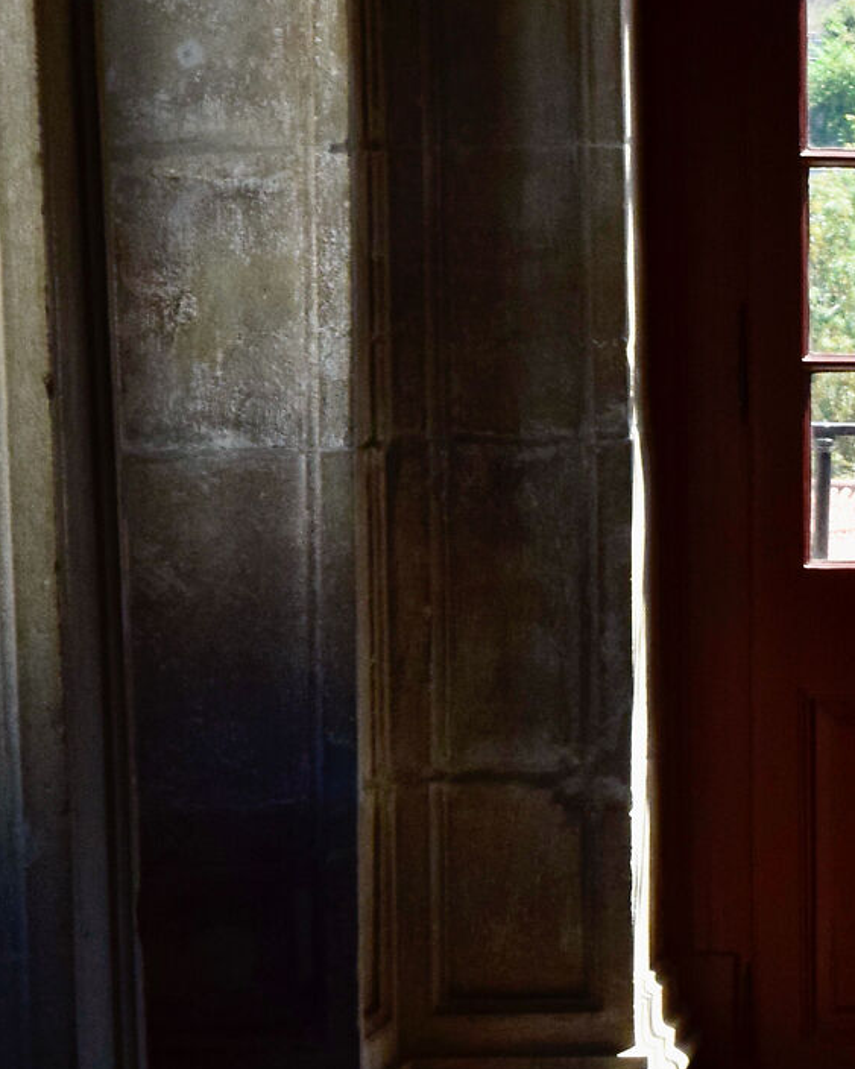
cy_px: 313
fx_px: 6074
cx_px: 1405
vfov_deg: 10.0
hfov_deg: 7.8
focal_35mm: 192
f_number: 16
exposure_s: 1/125
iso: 1000
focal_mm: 40
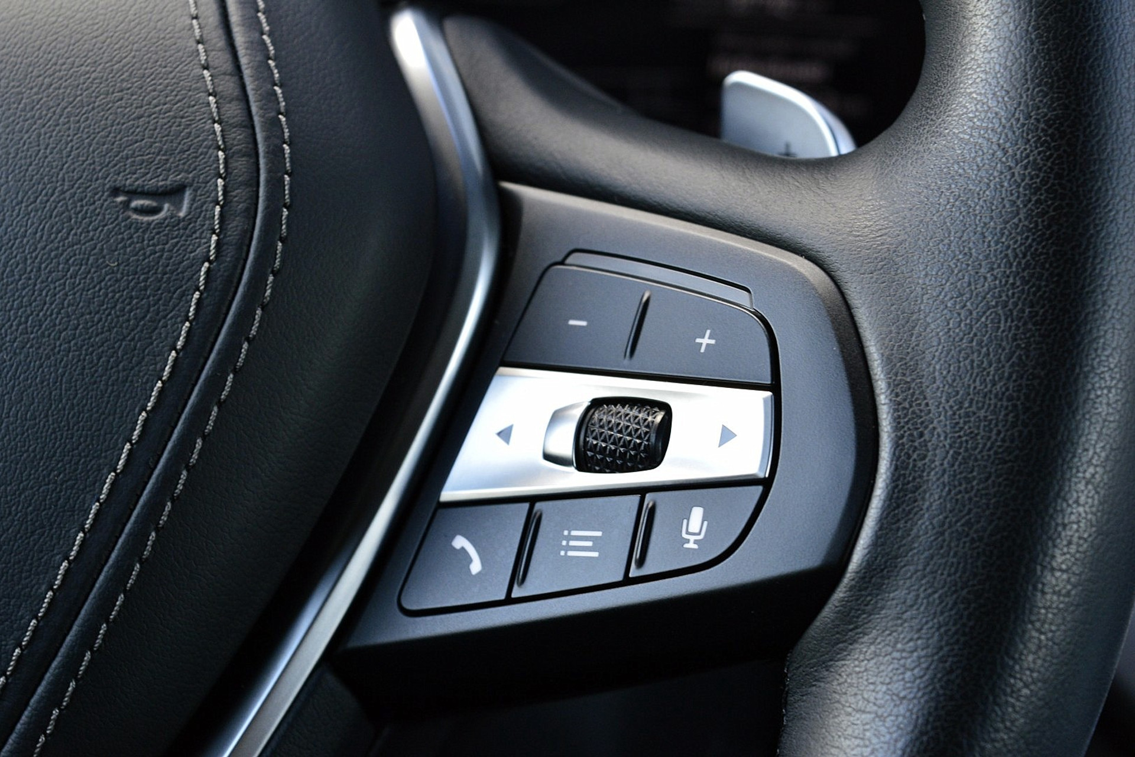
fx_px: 2601
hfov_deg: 24.6
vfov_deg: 16.6
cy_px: 378
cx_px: 568
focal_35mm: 82
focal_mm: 55
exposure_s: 1/60
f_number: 8
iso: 720
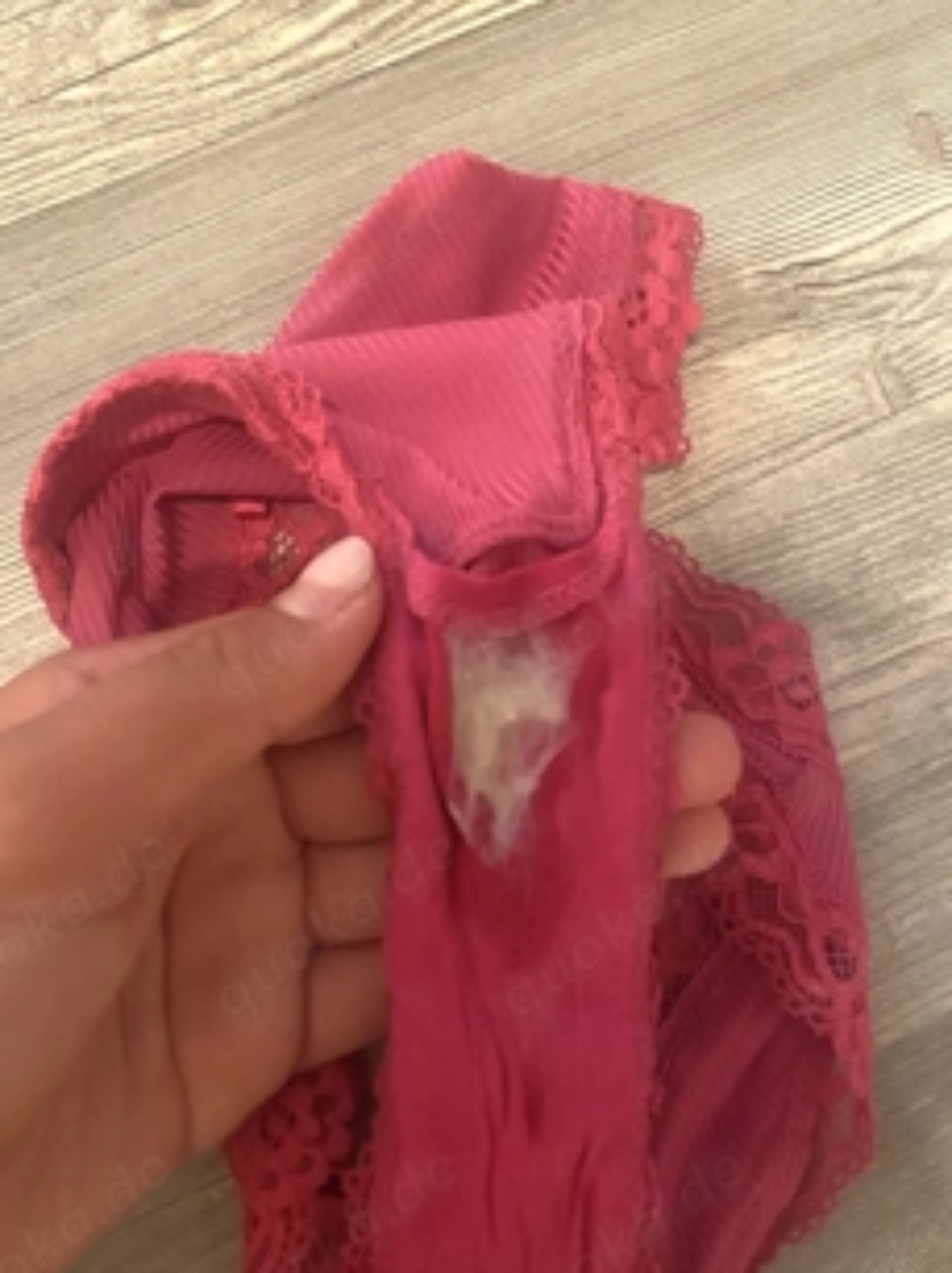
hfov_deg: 41.7
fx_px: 1248
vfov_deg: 54.0
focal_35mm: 34
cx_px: 486
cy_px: 670
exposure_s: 1/25
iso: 800
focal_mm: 4.25
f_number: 1.8
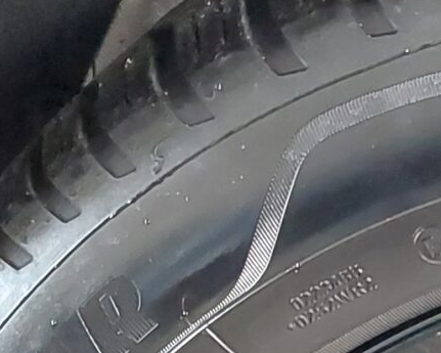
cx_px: 766
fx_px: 1893
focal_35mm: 145
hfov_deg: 12.3
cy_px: 691
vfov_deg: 9.9
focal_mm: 5.23
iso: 640
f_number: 1.8
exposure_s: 1/24
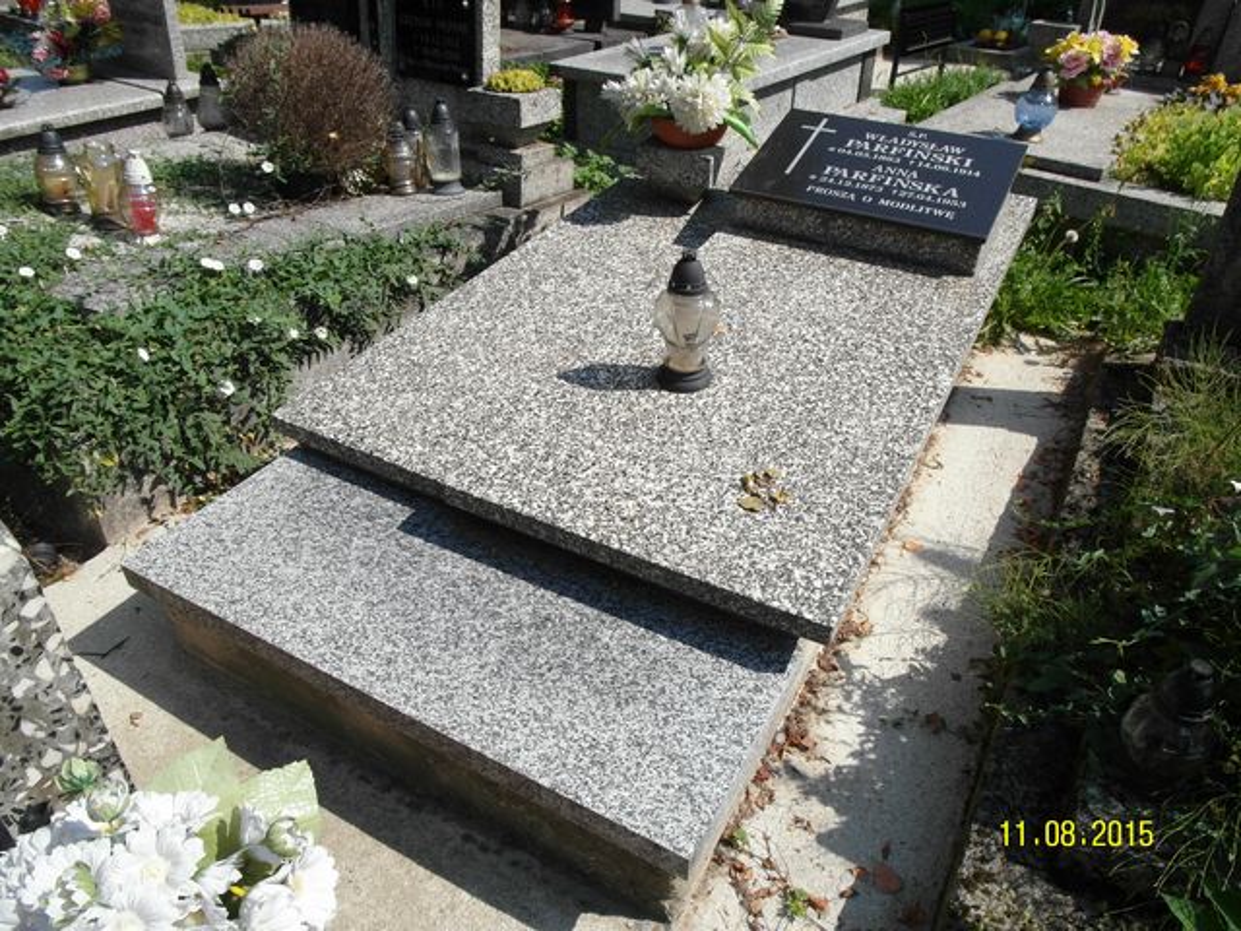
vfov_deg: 56.8
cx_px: 620
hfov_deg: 71.6
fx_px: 860
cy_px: 466
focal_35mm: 24
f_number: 4.4
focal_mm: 5.2
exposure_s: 1/500
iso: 80
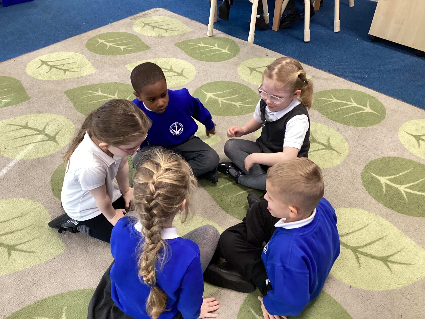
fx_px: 381
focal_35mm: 31
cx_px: 212
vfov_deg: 45.4
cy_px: 160
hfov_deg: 58.4
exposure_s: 1/50
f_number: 2.4
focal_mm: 3.3
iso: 200
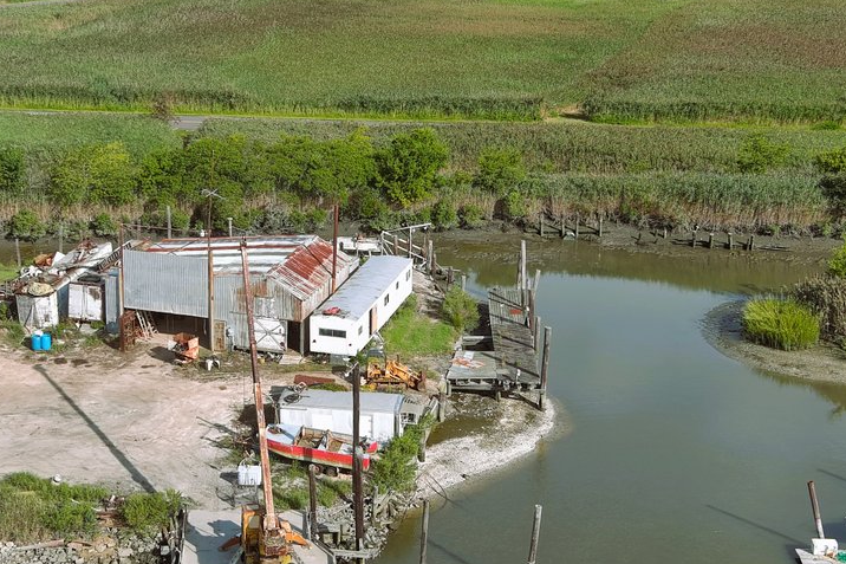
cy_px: 205
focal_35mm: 69
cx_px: 298
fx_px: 1621
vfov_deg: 19.7
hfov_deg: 29.1
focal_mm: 10.57
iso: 100
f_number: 2.8
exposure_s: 1/1000
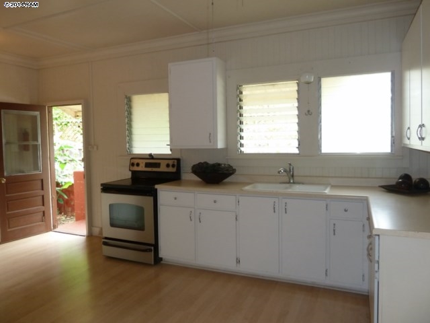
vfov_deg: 54.9
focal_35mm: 25
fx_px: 311
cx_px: 215
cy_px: 162
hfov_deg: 69.4
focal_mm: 4.1
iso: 160
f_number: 3.3
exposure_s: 1/30
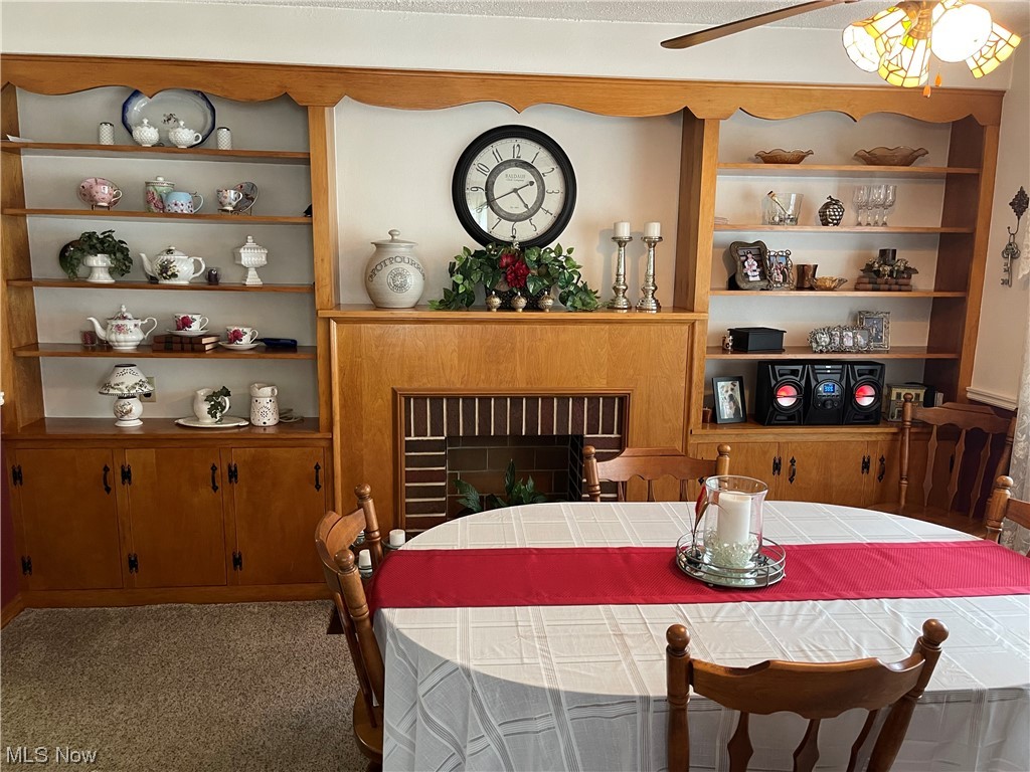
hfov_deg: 67.3
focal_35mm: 26
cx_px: 515
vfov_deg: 53.1
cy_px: 386
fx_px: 774
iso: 320
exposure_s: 1/60
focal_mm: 5.1
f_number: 1.6
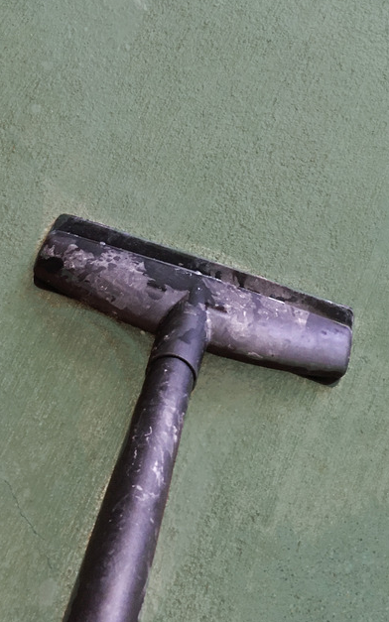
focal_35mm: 51
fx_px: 865
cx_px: 186
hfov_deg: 25.3
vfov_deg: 38.3
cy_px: 136
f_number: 2.2
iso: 125
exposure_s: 1/30
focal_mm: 4.15
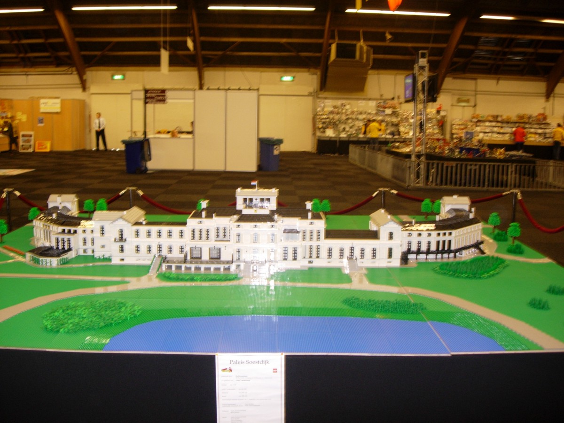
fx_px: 619
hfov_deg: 49.0
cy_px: 212
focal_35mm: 38
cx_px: 282
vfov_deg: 37.7
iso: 105
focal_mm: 7.8
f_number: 2.8
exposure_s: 1/10
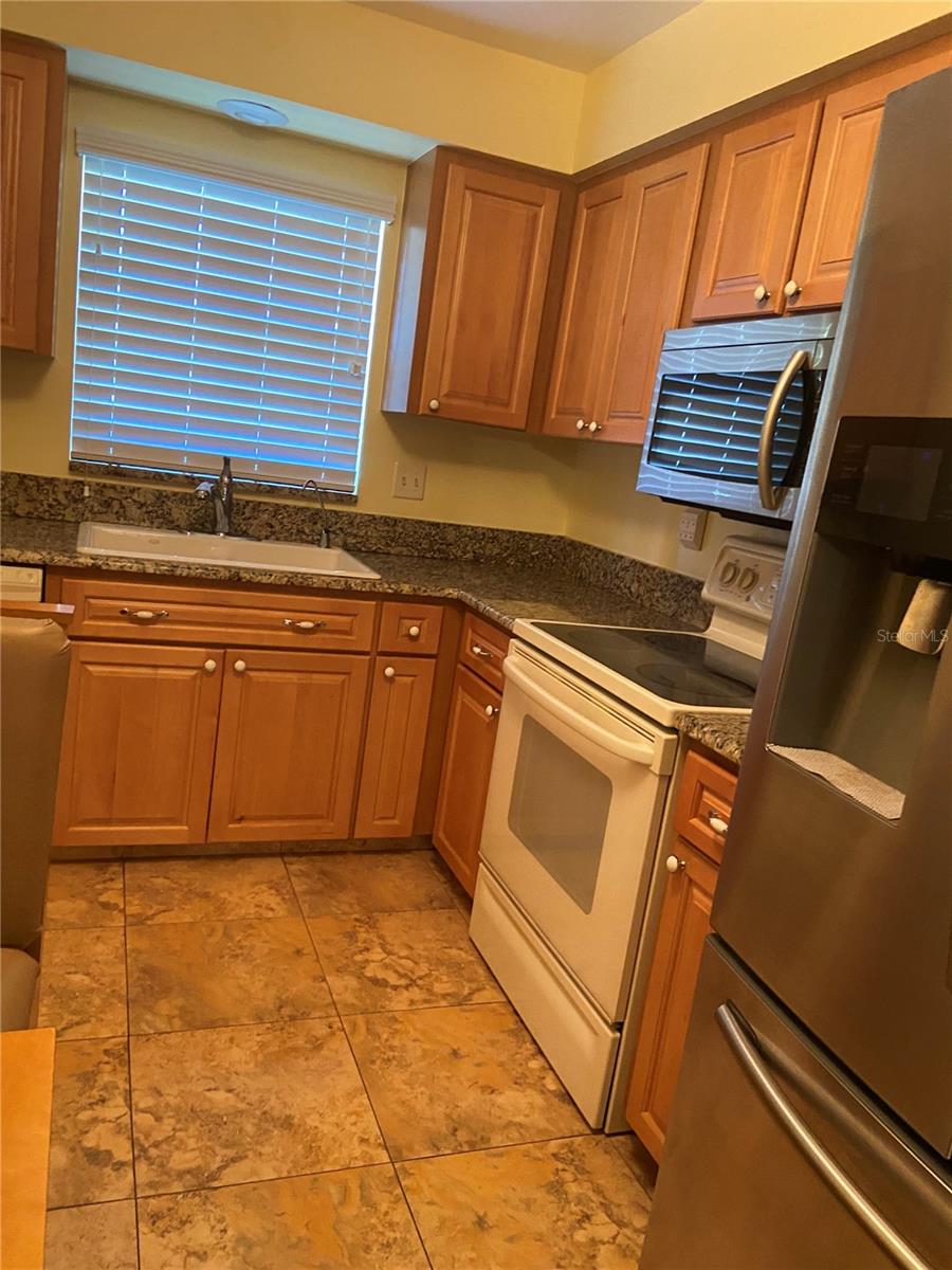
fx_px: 953
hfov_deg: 53.1
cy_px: 635
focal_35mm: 26
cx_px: 476
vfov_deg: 67.3
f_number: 1.8
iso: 400
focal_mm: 4.25
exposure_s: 1/40
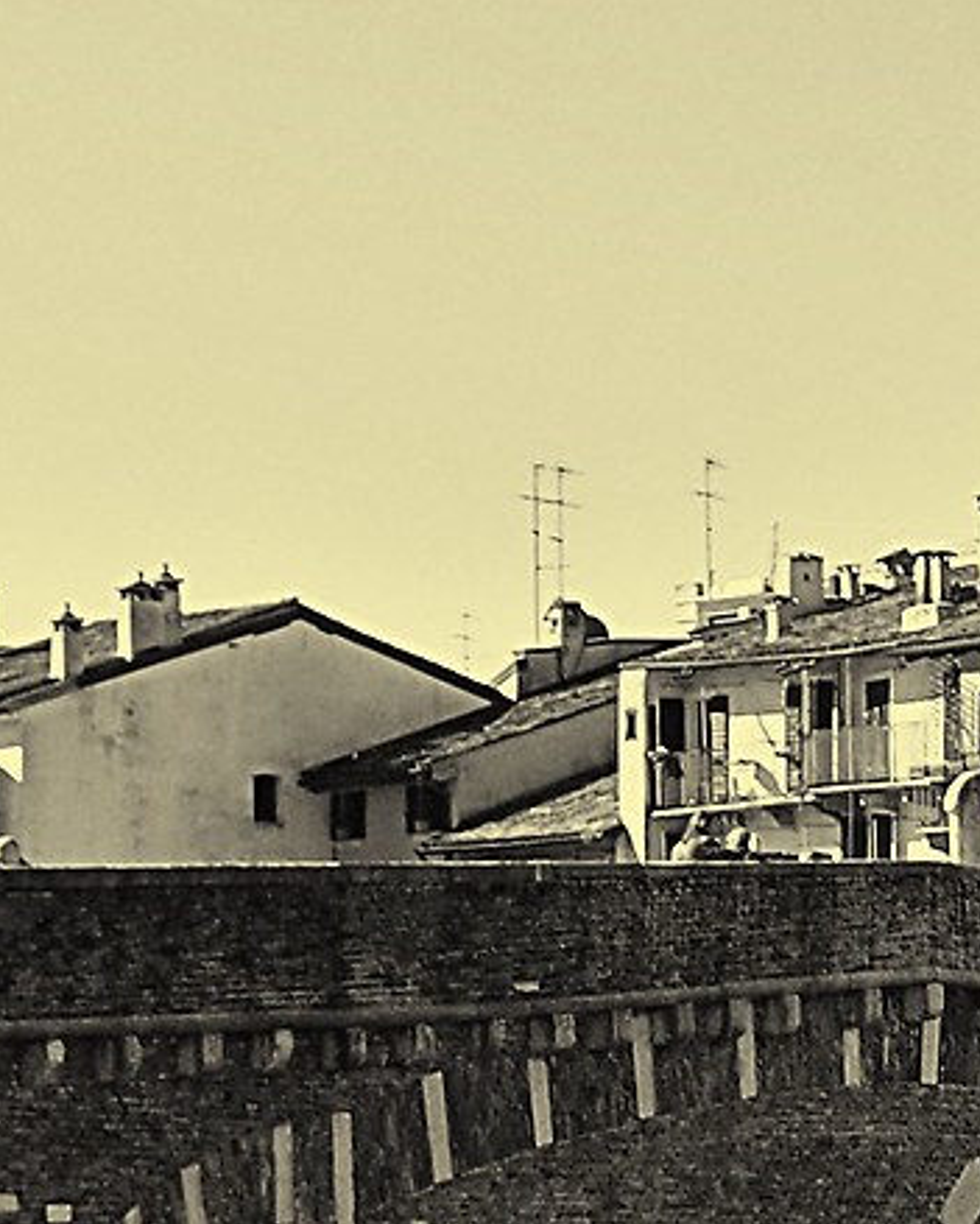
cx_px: 1485
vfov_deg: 9.6
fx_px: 7243
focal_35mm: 200
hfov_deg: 7.6
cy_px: 1170
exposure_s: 1/125
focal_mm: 26.25
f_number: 8
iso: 400
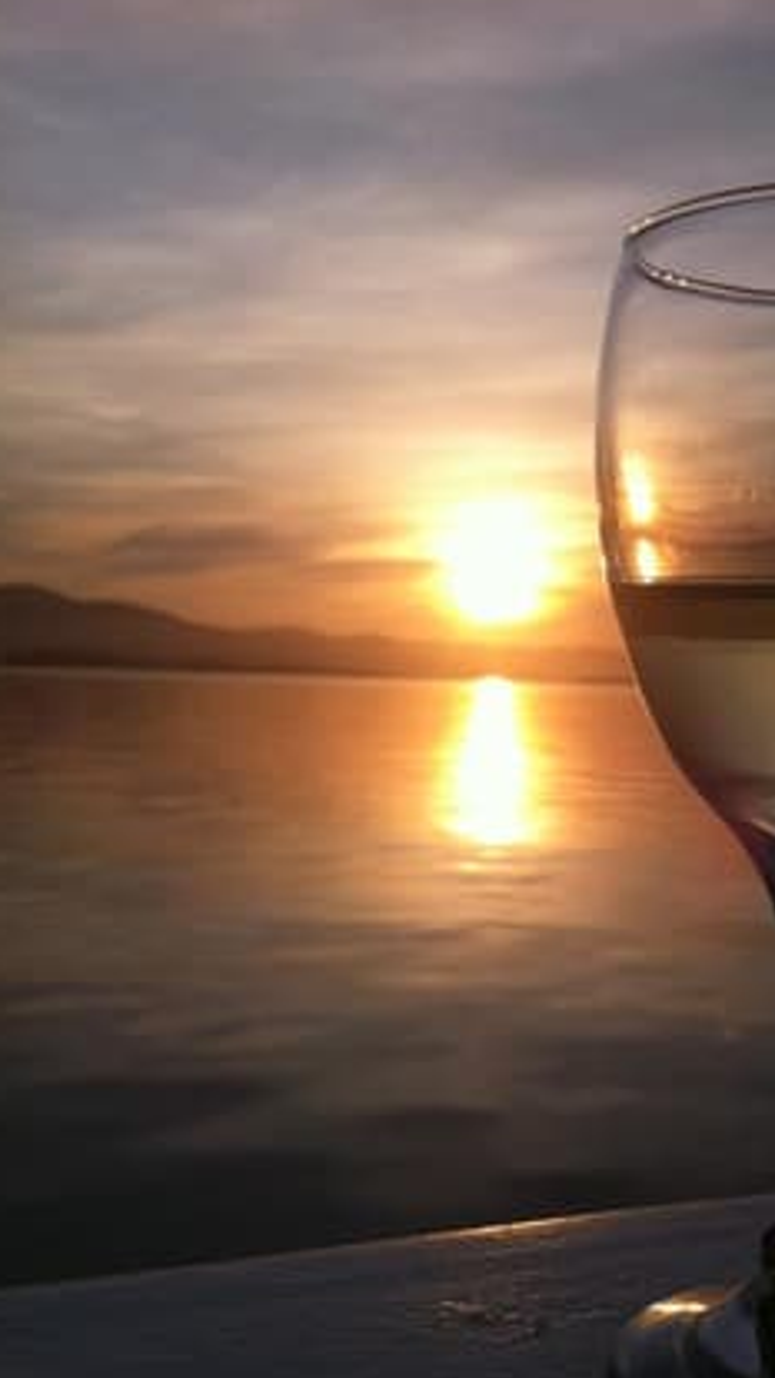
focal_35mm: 46
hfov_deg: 25.6
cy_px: 802
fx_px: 1680
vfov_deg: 44.4
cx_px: 602
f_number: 2.8
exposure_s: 1/1371
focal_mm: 3.85
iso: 80
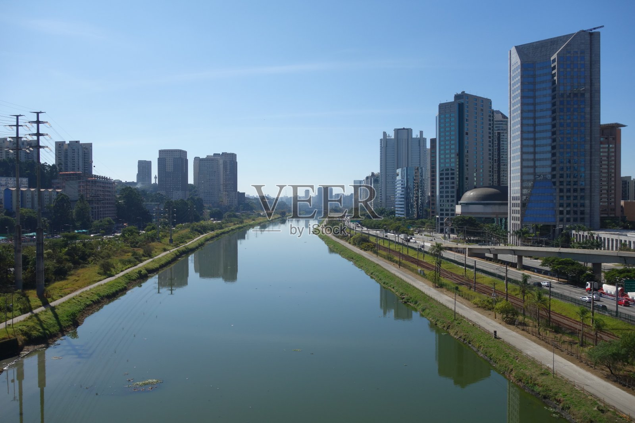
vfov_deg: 42.3
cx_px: 318
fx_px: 547
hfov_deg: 60.3
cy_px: 212
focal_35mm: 31
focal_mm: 11.46
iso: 125
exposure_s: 1/800
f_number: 5.6
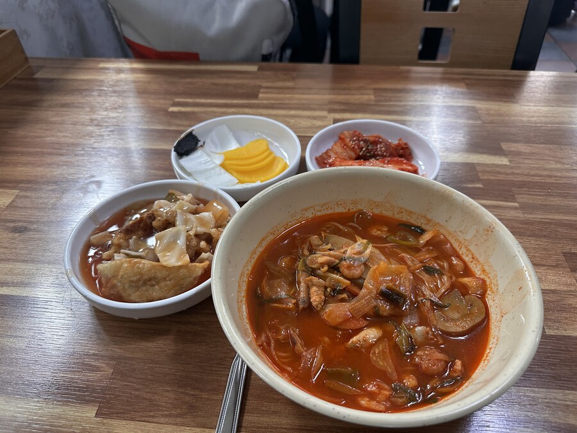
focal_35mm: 24
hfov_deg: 71.6
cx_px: 288
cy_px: 216
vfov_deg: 56.8
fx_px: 400
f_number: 1.78
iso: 125
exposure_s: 1/120
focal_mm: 6.86
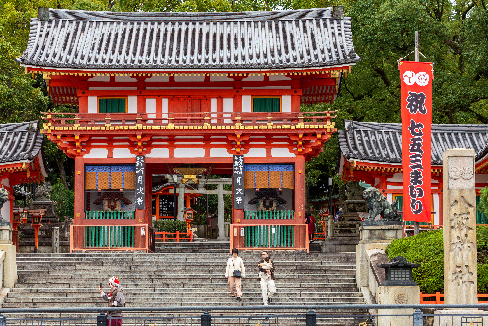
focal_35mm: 94
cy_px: 177
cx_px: 195
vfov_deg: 14.5
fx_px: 1274
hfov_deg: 21.7
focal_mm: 50
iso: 280
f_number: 6.3
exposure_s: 1/125
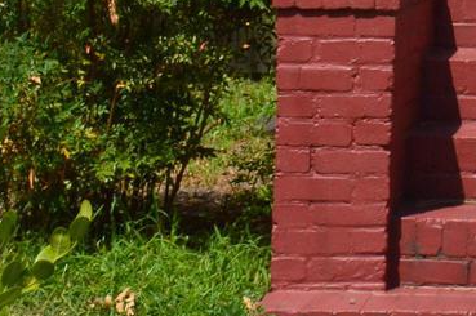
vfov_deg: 8.6
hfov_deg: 12.8
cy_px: -324
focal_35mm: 150
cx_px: 766
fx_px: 1981
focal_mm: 18
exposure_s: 1/500
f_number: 11
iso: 320
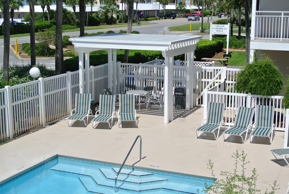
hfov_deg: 33.9
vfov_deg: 23.1
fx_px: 475
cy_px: 97
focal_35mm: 59
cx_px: 144
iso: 100
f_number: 5
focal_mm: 21.9
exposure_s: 1/800
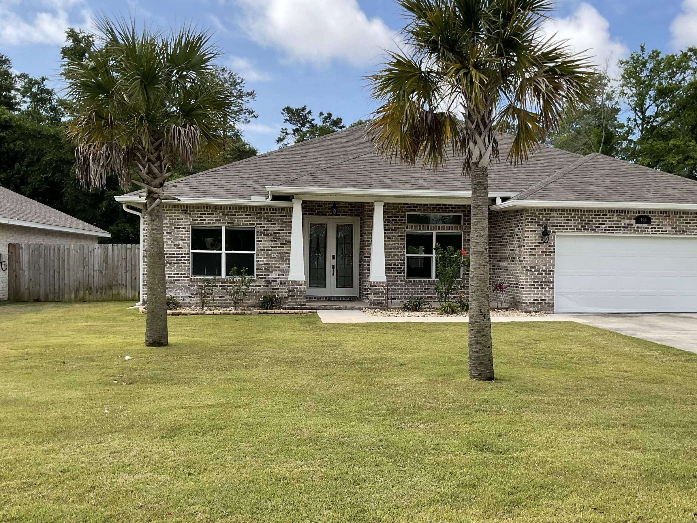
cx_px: 402
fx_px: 725
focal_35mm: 36
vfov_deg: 39.6
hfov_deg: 51.2
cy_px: 286
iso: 16
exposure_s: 1/1076
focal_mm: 3
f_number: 1.8
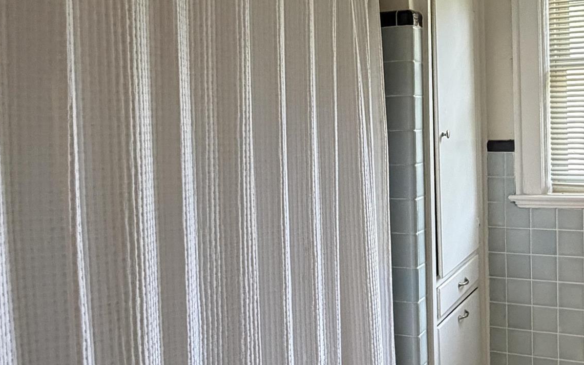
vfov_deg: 31.9
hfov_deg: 48.4
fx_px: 637
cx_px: 395
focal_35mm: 40
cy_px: 146
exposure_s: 1/60
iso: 500
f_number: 2.2
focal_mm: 2.22
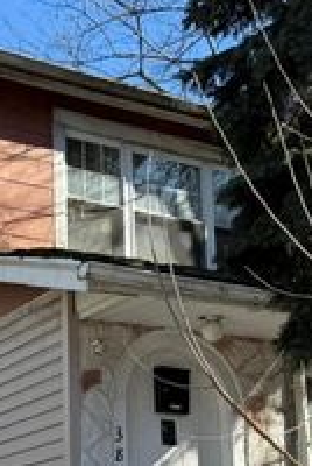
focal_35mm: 74
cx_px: 14
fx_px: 959
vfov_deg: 26.7
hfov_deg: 18.1
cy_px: 390
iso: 80
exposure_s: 1/1361
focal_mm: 6.76
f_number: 1.78
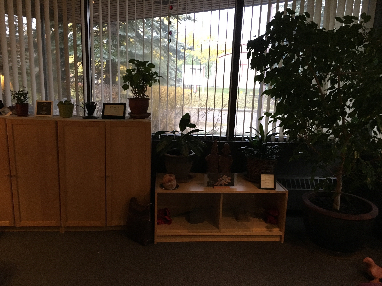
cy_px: 143
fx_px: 320
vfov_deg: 48.2
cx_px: 191
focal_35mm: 29
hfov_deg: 61.7
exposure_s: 1/17
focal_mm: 4.15
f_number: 2.2
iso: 200
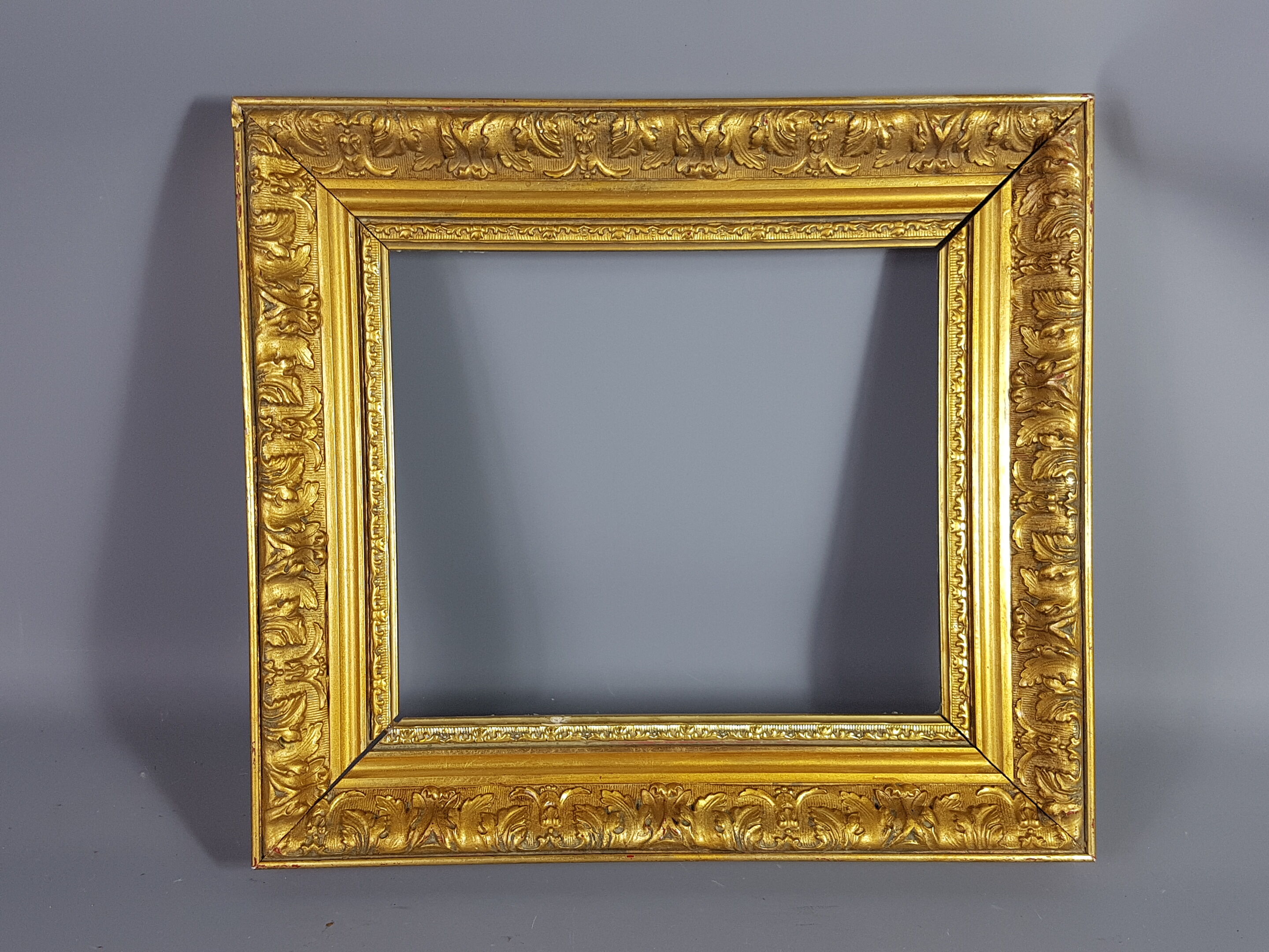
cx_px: 634
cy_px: 476
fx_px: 953
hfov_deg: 67.3
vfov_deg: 53.1
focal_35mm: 26
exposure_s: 1/50
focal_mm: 4.2
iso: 64
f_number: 1.7
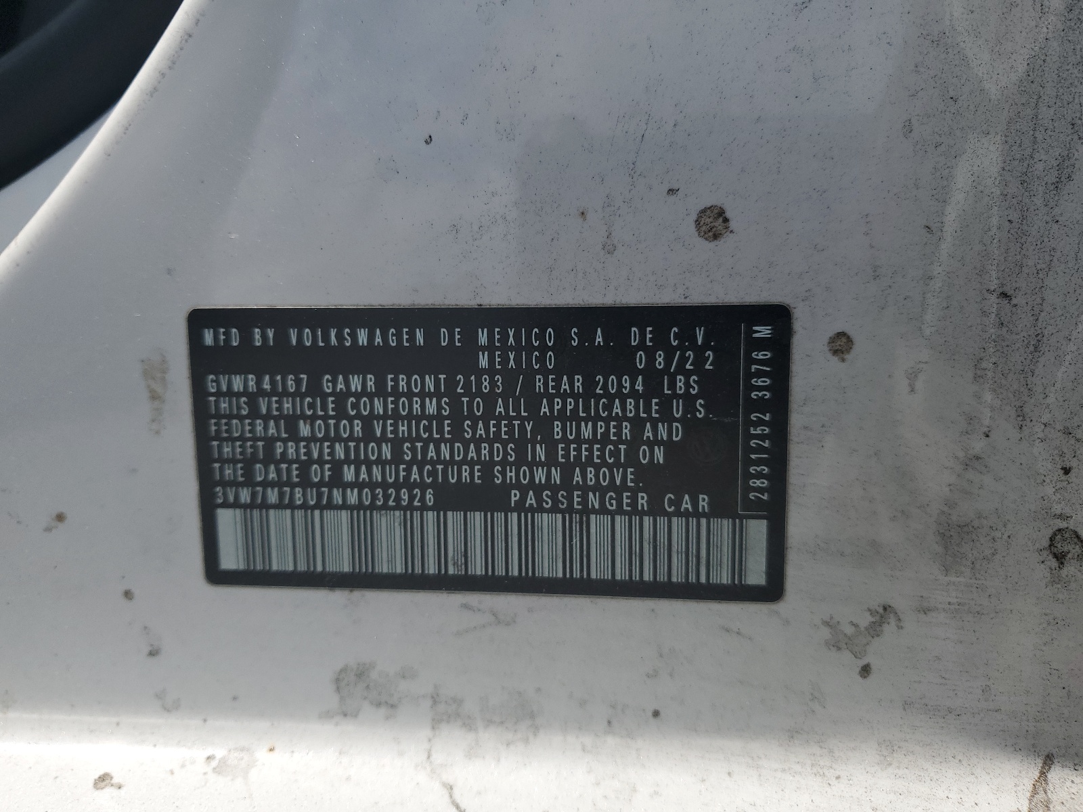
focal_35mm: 26
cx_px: 542
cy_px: 406
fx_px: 813
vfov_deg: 53.1
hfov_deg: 67.3
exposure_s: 1/5000
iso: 50
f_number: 1.5
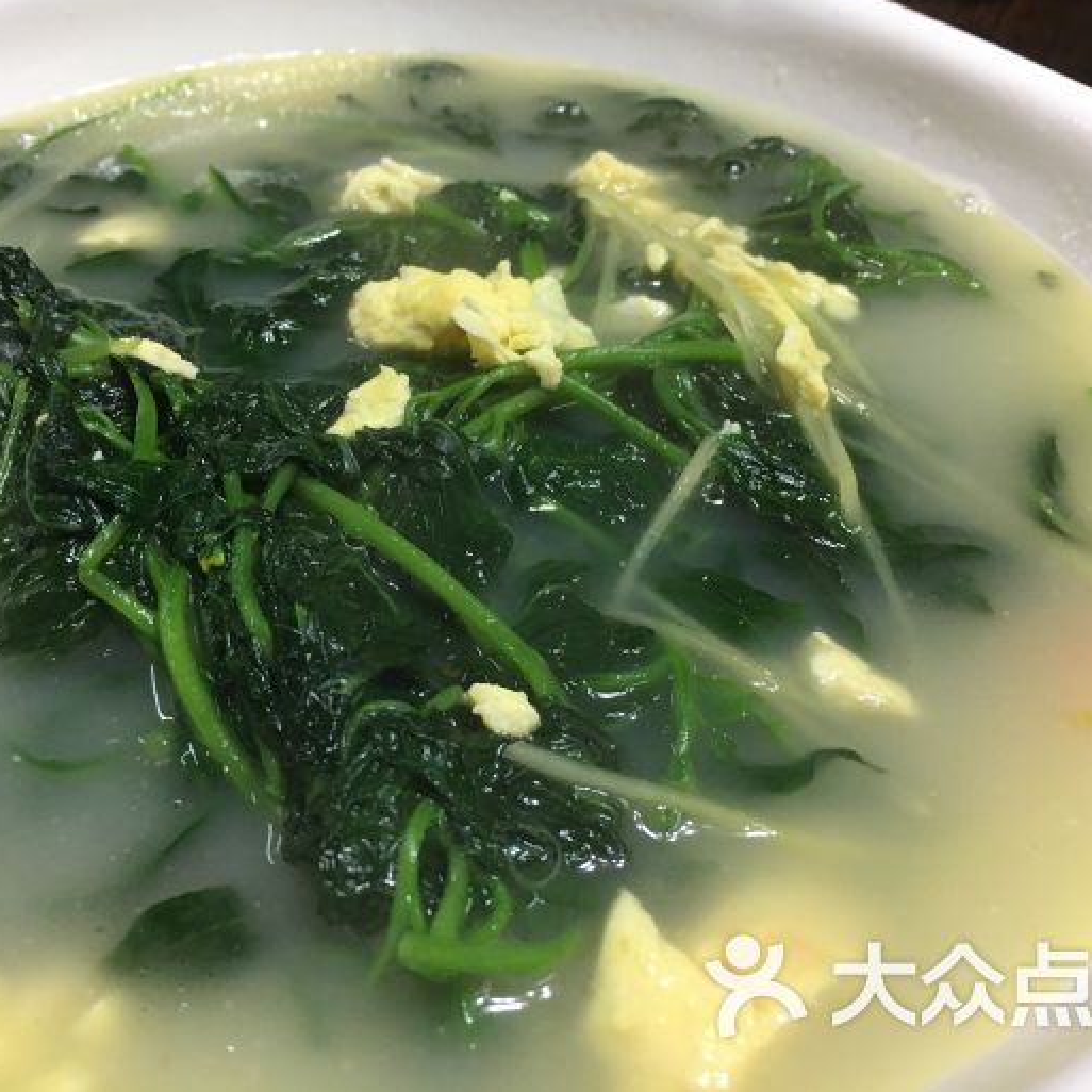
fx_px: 1249
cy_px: 537
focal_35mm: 35
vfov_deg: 47.2
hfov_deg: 47.2
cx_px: 494
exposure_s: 1/33
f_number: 2.2
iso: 160
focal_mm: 4.15
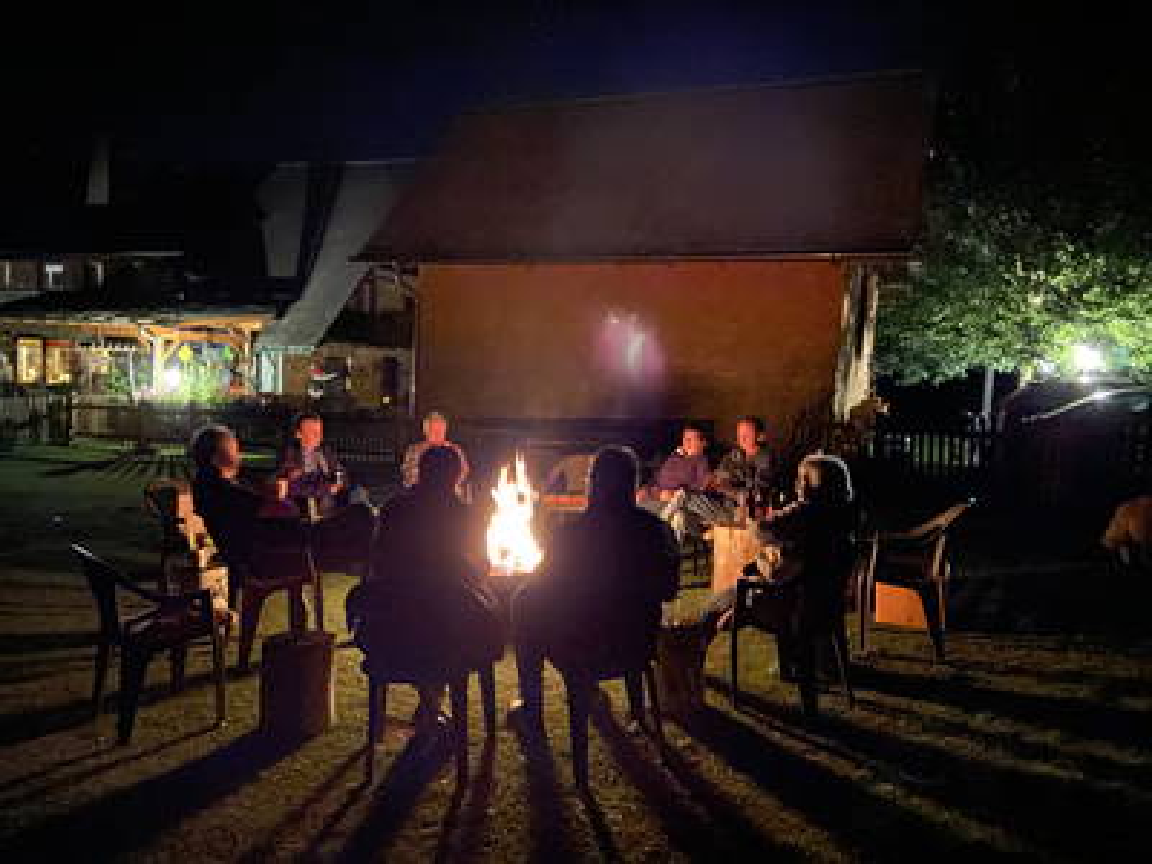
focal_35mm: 26
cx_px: 576
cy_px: 432
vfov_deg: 53.1
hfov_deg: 67.3
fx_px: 865
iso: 4000
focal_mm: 4.25
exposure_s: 1/4
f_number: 1.8
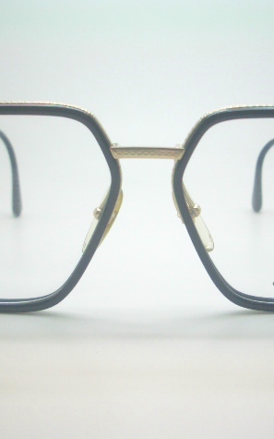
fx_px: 597
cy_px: 220
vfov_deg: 40.3
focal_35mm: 50
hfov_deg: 25.8
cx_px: 140
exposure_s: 1/60
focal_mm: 5.8
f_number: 2.6
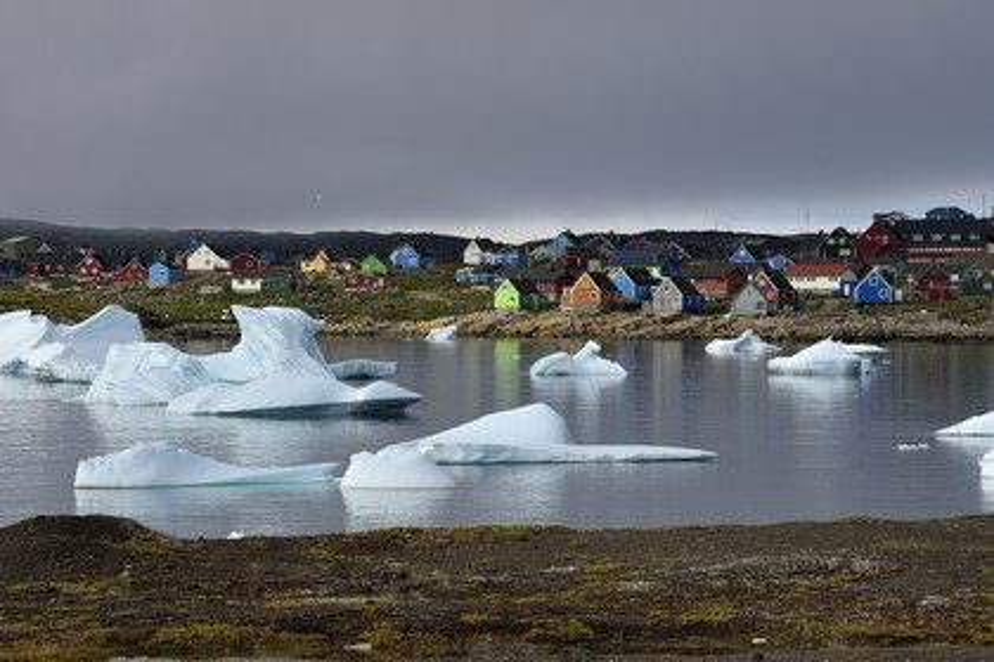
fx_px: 5522
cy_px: 331
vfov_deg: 6.9
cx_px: 497
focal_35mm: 200
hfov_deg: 10.3
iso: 200
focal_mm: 200
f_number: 10
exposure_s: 1/400
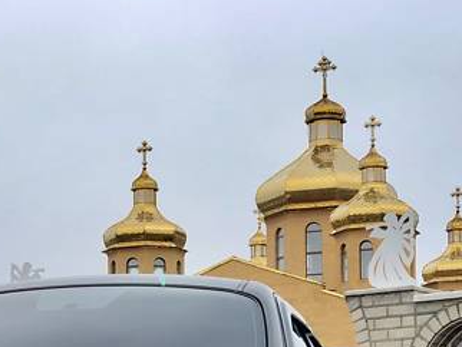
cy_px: 417
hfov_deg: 15.2
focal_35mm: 129
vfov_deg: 11.3
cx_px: 142
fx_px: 1723
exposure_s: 1/727
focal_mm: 6
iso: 16
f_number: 2.4
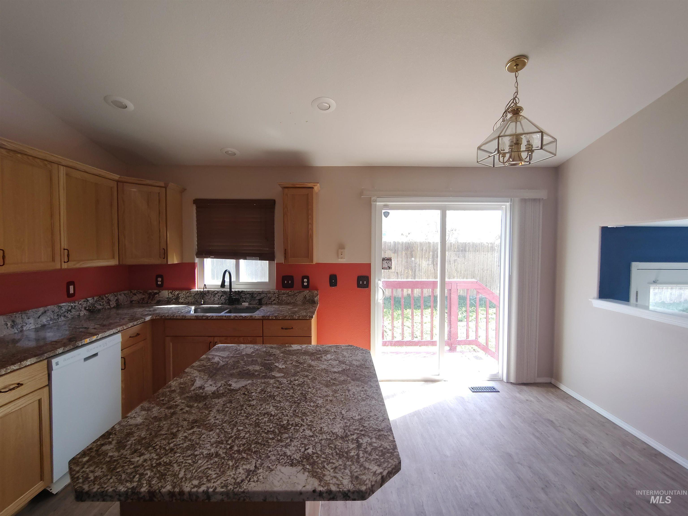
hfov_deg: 94.5
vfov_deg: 78.1
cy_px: 258
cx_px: 344
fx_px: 318
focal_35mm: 16
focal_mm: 2.13
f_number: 2.2
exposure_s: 1/120
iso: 223
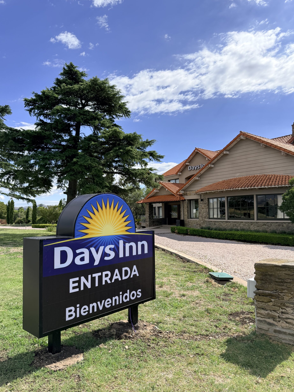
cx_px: 148
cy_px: 201
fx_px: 283
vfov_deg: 69.4
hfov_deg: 54.9
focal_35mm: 25
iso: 125
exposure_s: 1/4975
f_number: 1.78
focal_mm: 6.76
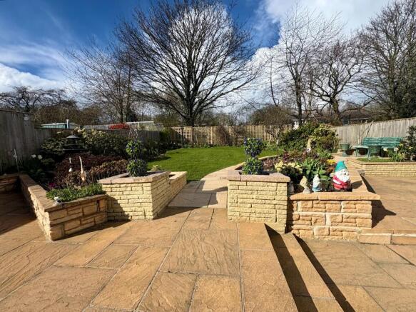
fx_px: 168
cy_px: 156
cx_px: 208
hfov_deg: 102.1
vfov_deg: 85.7
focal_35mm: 14
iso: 50
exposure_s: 1/2083
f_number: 2.2
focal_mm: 2.22
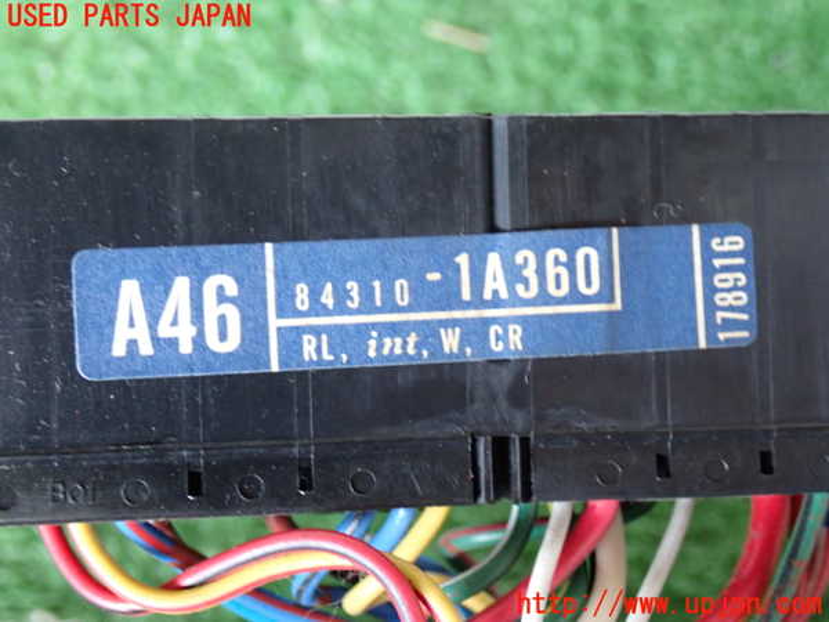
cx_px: 414
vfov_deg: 23.7
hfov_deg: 31.2
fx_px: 1485
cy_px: 311
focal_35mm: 62
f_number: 3.6
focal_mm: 11.09
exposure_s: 1/25
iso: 800
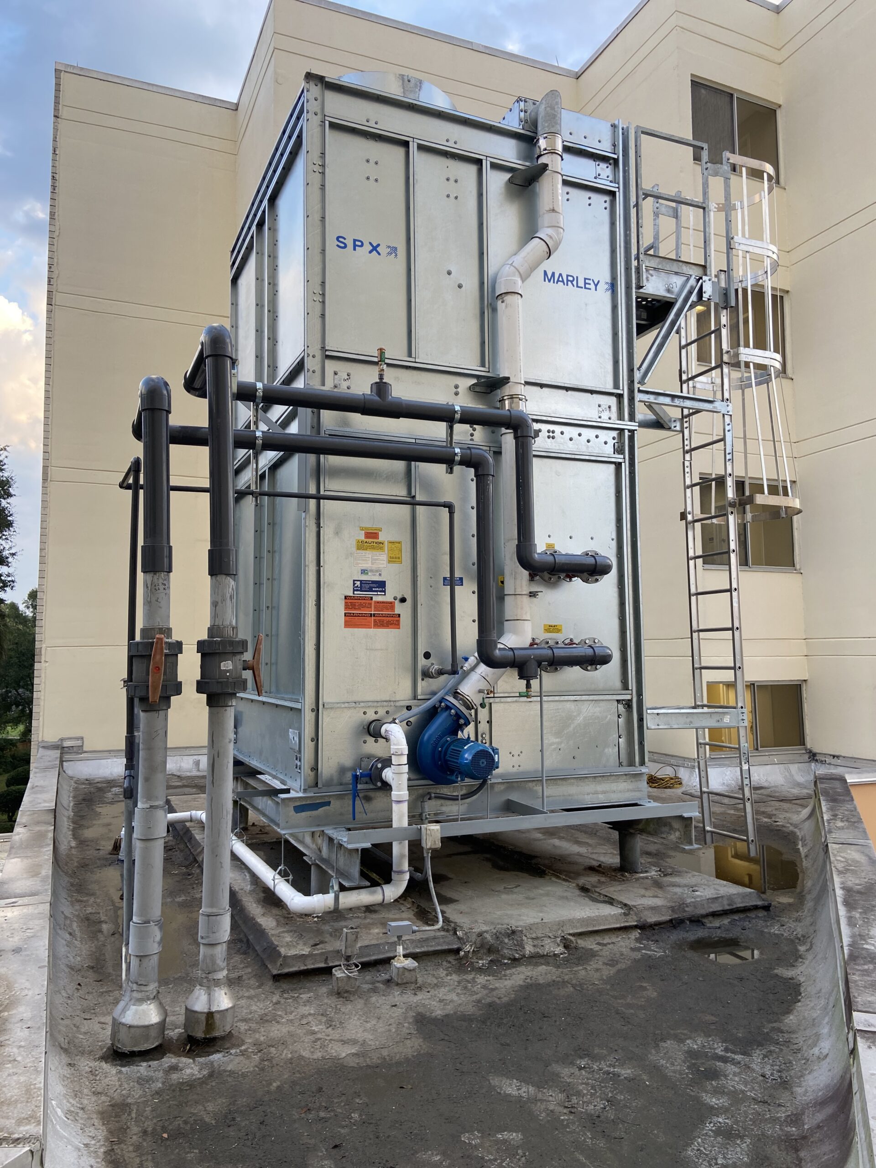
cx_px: 438
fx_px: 877
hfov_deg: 53.1
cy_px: 584
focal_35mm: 26
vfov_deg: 67.3
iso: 40
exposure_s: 1/122
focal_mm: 4.25
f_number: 1.8
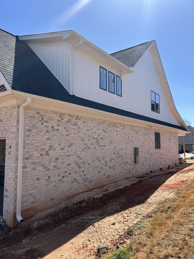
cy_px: 130
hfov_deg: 53.1
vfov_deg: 67.3
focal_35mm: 26
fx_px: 194
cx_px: 97
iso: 50
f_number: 1.5
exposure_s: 1/2994
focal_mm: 5.7
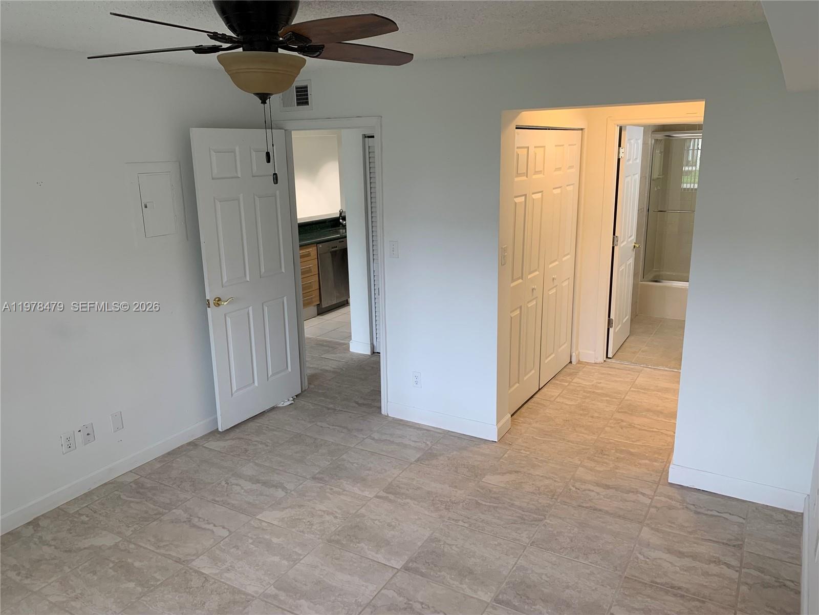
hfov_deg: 67.3
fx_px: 615
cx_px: 410
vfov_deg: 53.1
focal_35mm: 26
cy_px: 308
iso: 50
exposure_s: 1/60
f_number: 1.8
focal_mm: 4.25
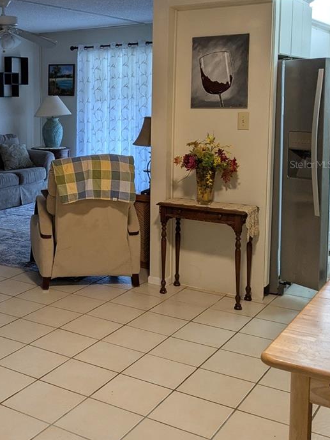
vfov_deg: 40.1
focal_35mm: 47
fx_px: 597
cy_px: 164
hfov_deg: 29.9
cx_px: 48
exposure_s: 1/120
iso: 172
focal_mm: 4.38
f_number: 1.73
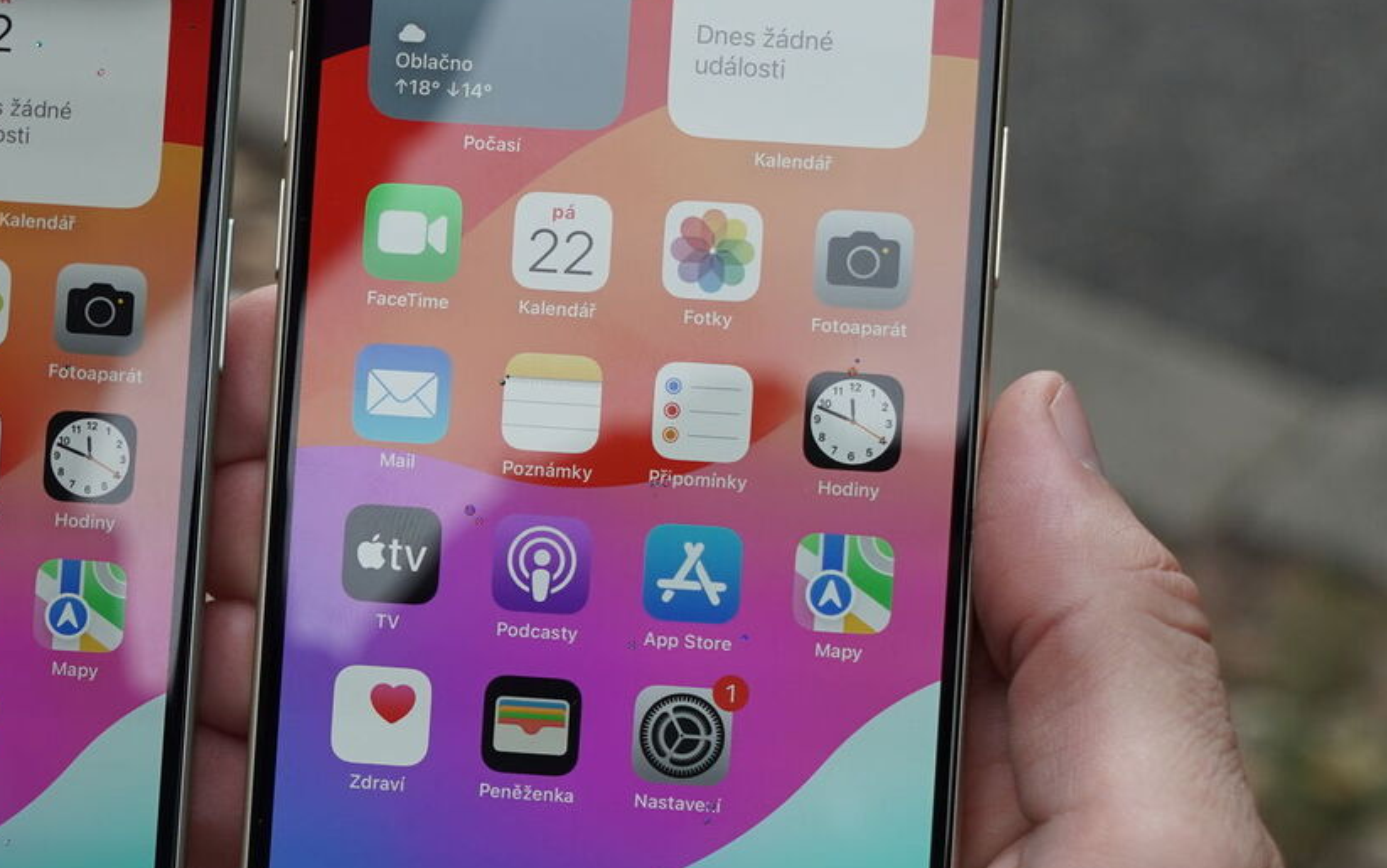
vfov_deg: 9.1
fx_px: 5483
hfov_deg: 14.3
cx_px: 219
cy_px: 435
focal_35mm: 145
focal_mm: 61
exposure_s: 1/200
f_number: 7.1
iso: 640
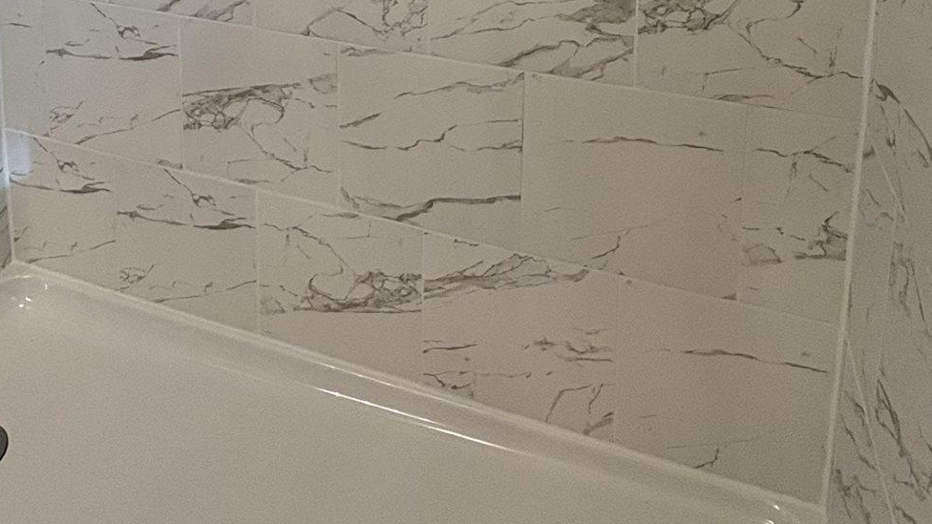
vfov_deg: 26.4
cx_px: 272
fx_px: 890
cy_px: -201
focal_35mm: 36
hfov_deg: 53.6
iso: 160
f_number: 2.2
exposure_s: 1/60
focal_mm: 2.22
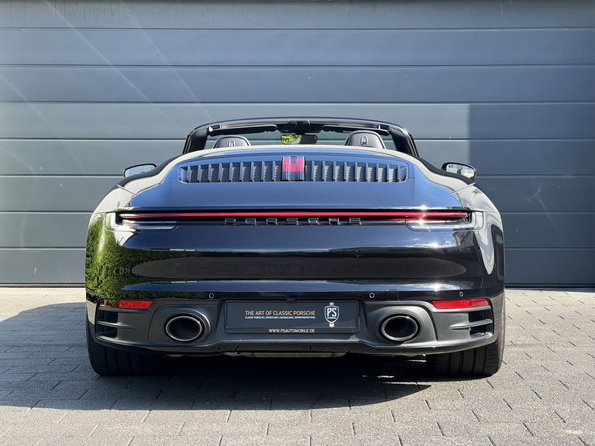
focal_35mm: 77
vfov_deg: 19.1
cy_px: 223
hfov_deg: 25.3
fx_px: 1324
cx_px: 298
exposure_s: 1/145
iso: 32
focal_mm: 9
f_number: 2.8
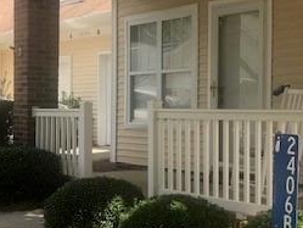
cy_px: 115
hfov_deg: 26.5
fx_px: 631
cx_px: 248
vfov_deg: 20.5
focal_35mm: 72
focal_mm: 3.99
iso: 20
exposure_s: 1/785
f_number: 1.8
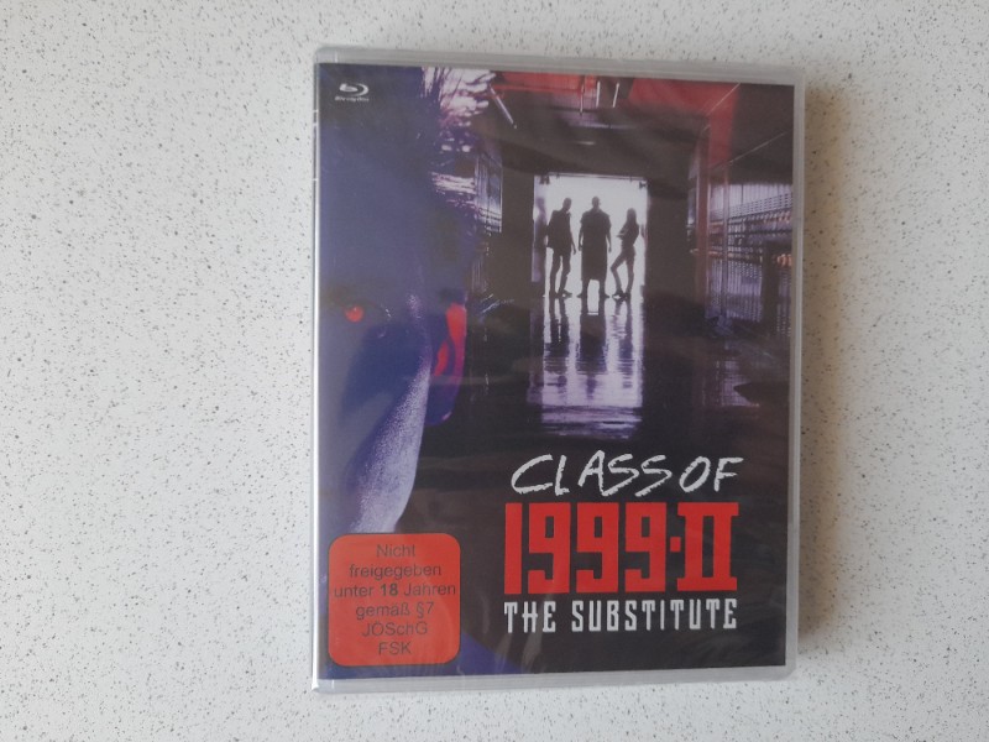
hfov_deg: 69.4
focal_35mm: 25
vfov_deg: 54.9
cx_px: 494
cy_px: 371
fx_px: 714
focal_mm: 4.6
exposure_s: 1/50
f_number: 2
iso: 200
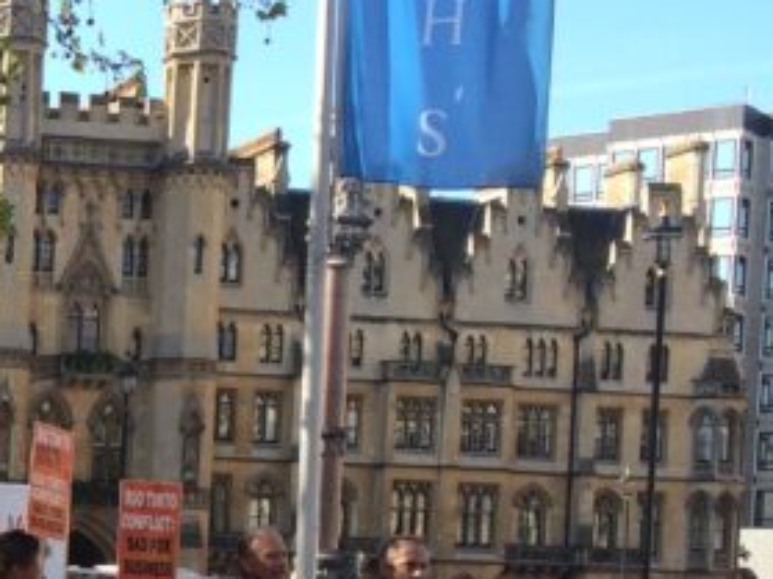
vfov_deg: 13.2
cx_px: -405
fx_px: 2455
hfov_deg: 16.3
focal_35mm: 110
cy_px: 637
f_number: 2.2
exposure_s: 1/672
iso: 32
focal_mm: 4.12
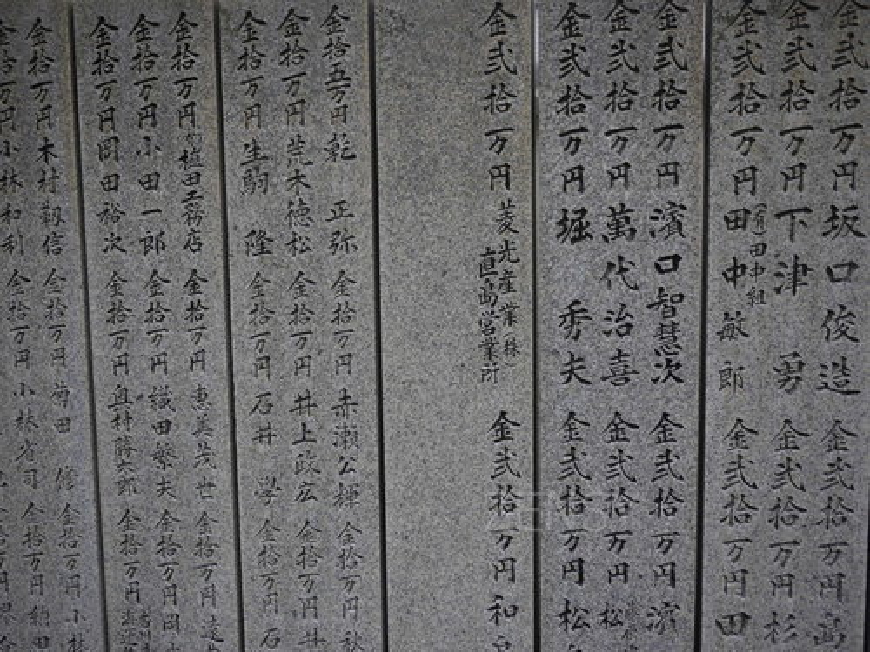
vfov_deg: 36.0
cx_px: 435
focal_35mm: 40
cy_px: 326
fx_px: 1005
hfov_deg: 46.8
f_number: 2.2
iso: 100
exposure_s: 1/1600
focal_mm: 20
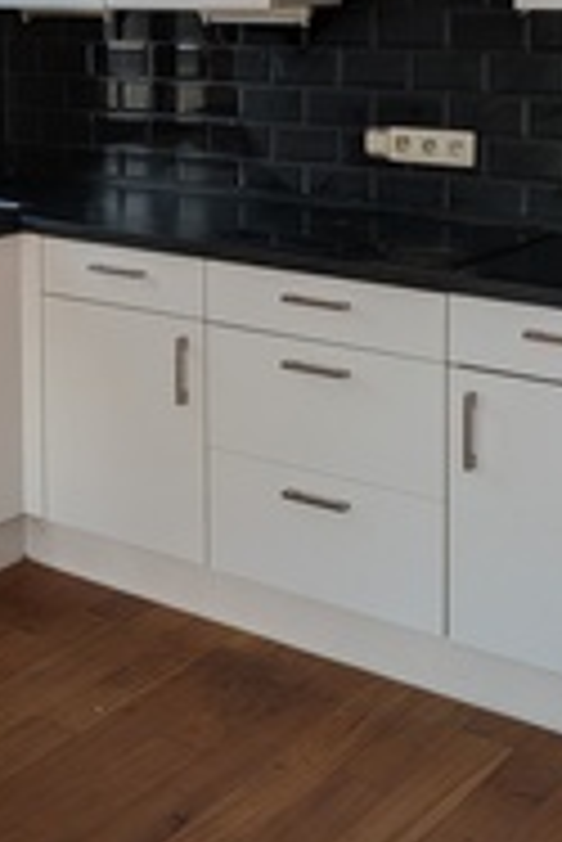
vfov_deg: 31.8
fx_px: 1426
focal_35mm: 61
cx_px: 209
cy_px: 142
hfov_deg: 22.2
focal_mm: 4.53
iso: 29
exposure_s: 1/605
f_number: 1.7
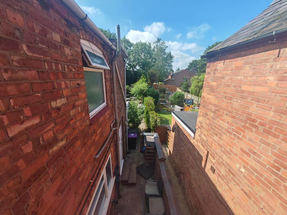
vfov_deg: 89.9
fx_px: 108
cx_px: 144
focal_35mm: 13
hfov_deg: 106.2
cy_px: 108
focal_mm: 1.82
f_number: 2
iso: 50
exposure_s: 1/440
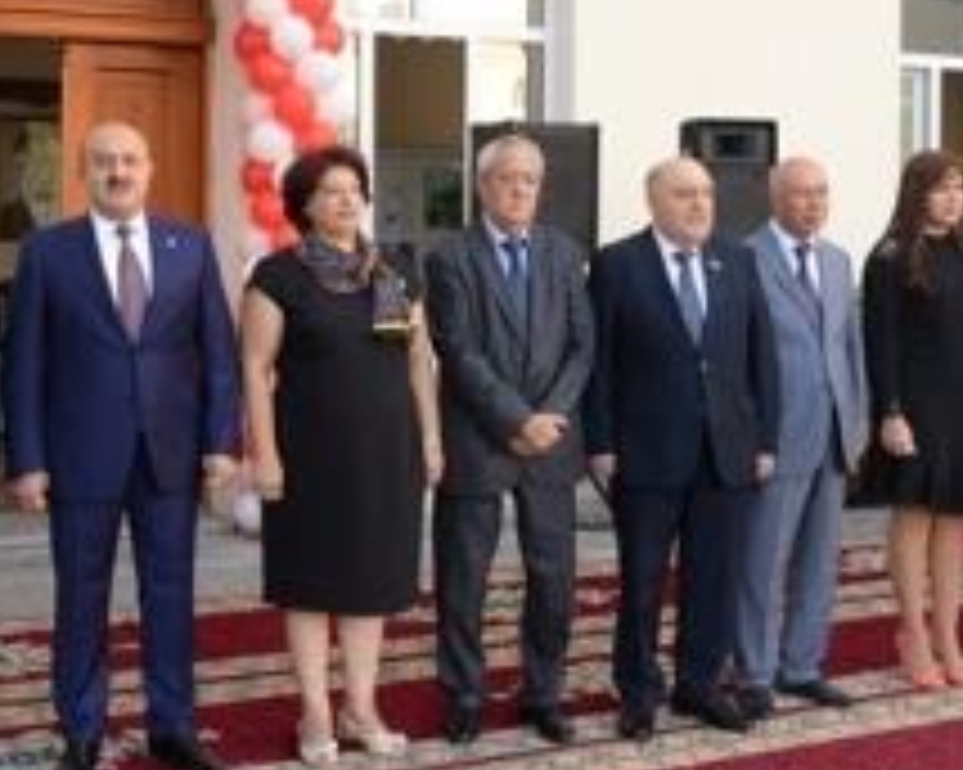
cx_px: 338
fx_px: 1510
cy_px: 277
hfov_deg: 35.1
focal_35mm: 53
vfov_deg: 28.5
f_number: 5.6
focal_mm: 27
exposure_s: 1/160
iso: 560
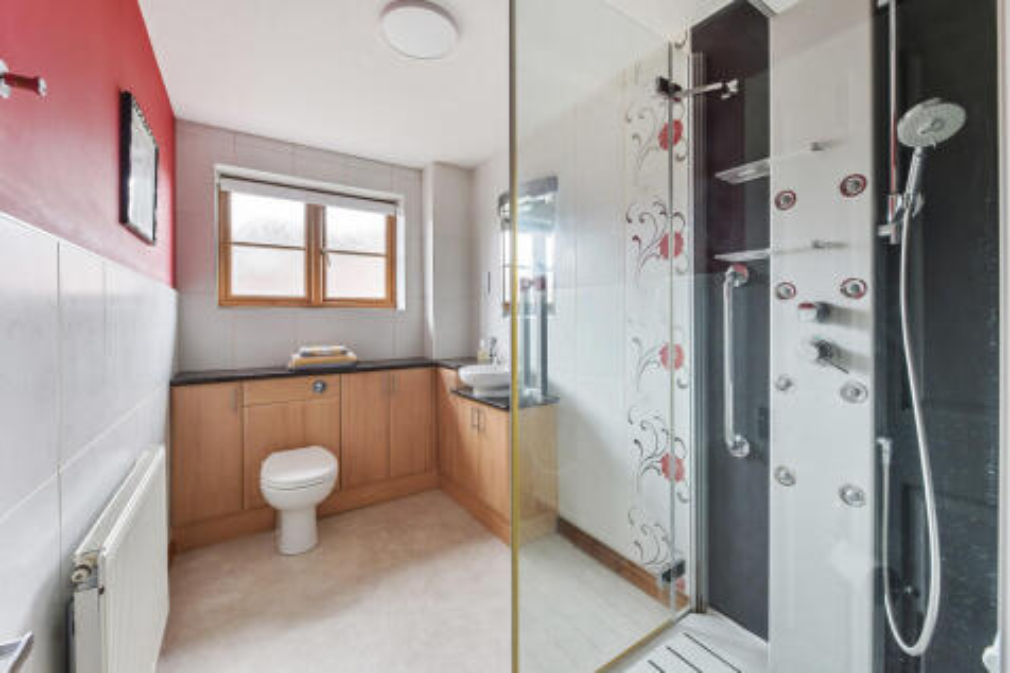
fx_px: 393
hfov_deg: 104.3
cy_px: 336
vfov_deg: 81.2
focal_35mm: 14
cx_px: 505
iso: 400
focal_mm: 14
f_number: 8
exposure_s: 1/3
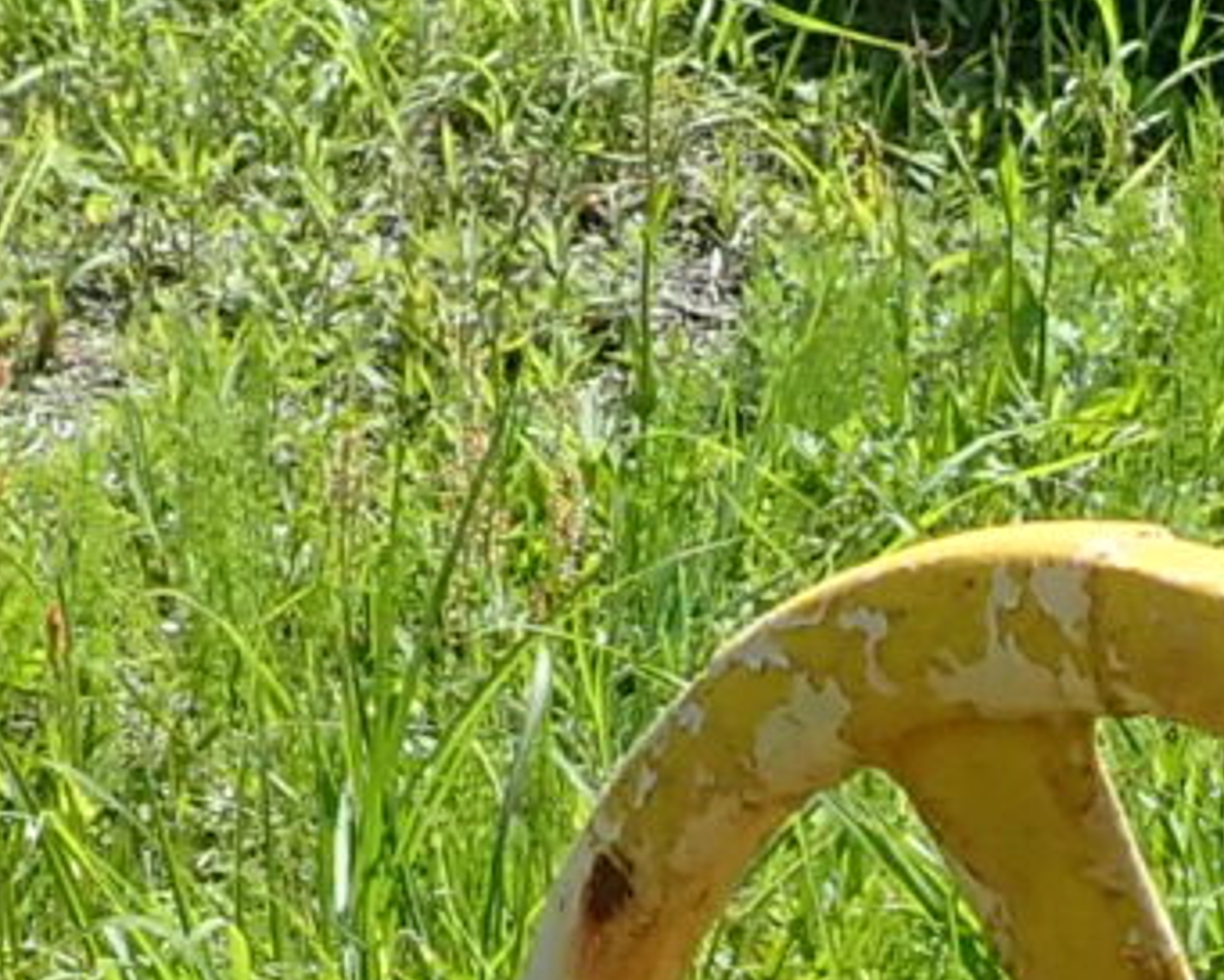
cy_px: 1055
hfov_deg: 10.5
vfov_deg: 8.4
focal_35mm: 183
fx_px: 6631
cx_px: 1001
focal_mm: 4.5
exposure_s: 1/1000
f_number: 2.8
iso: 100
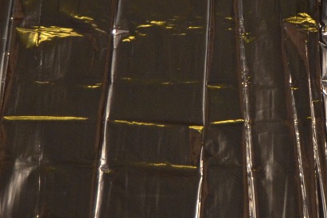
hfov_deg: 10.8
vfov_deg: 7.1
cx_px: 340
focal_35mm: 189
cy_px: -112
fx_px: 1717
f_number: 4.5
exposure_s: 1/60
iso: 1000
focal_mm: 32
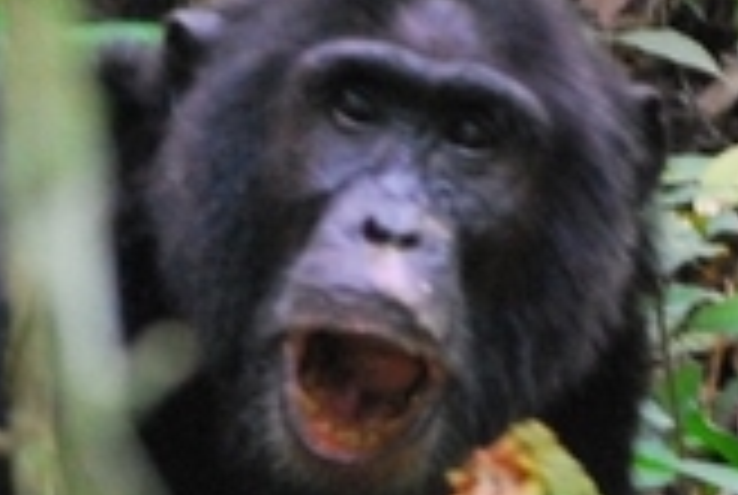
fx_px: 9016
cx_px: 40
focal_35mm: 439
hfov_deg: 4.7
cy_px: 515
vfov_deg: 3.1
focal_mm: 80
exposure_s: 1/20
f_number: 4.5
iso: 1600
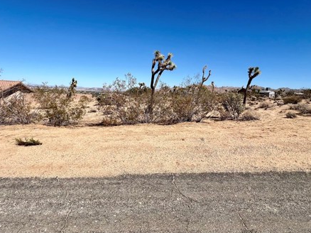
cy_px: 92
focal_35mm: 19
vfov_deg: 67.9
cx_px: 137
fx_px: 171
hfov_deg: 84.3
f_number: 1.8
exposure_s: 1/2732
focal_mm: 1.57
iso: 32
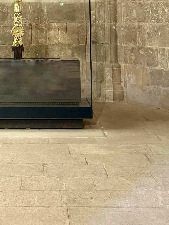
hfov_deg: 15.6
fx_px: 612
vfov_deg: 19.6
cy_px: -49
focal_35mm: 94
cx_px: 28
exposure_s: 1/50
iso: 800
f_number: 1.78
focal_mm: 6.76
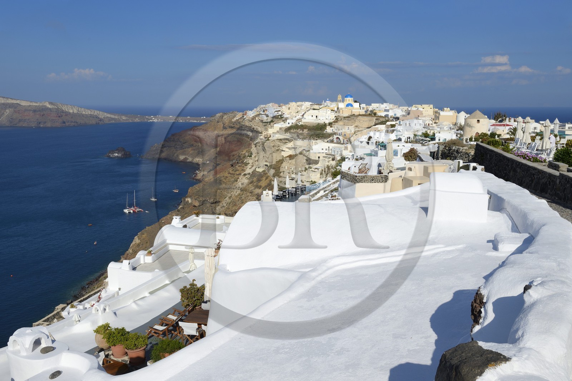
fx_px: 508
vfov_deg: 41.1
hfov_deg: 58.7
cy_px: 190
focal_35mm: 32
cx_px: 286
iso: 100
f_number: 11
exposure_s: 1/250
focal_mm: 32
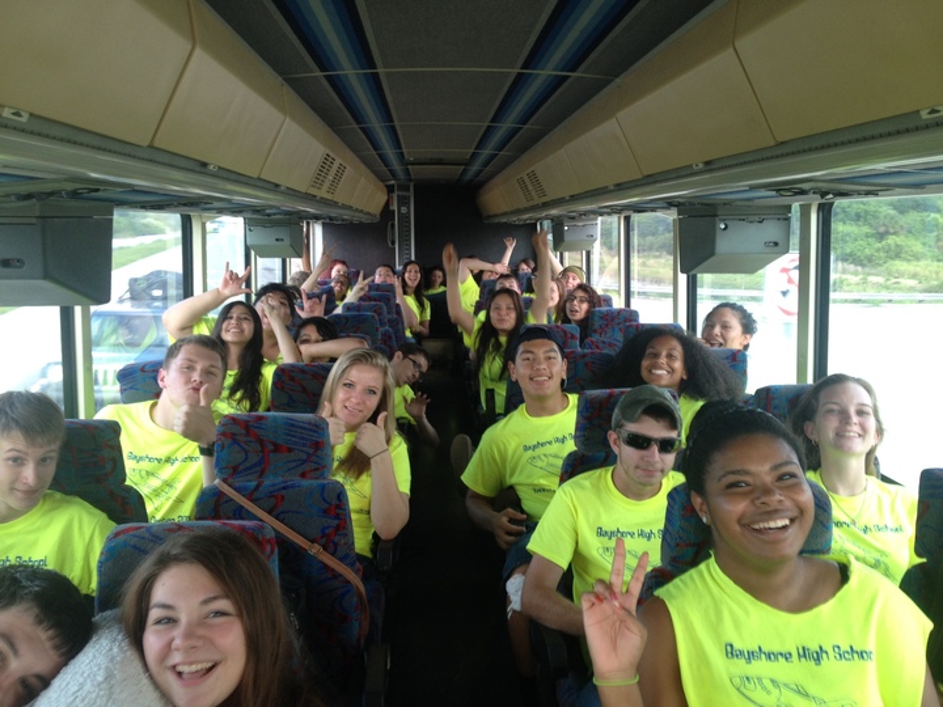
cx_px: 472
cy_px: 354
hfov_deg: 52.6
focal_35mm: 35
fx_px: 953
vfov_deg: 40.7
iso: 50
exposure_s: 1/30
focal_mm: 4.28
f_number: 2.4
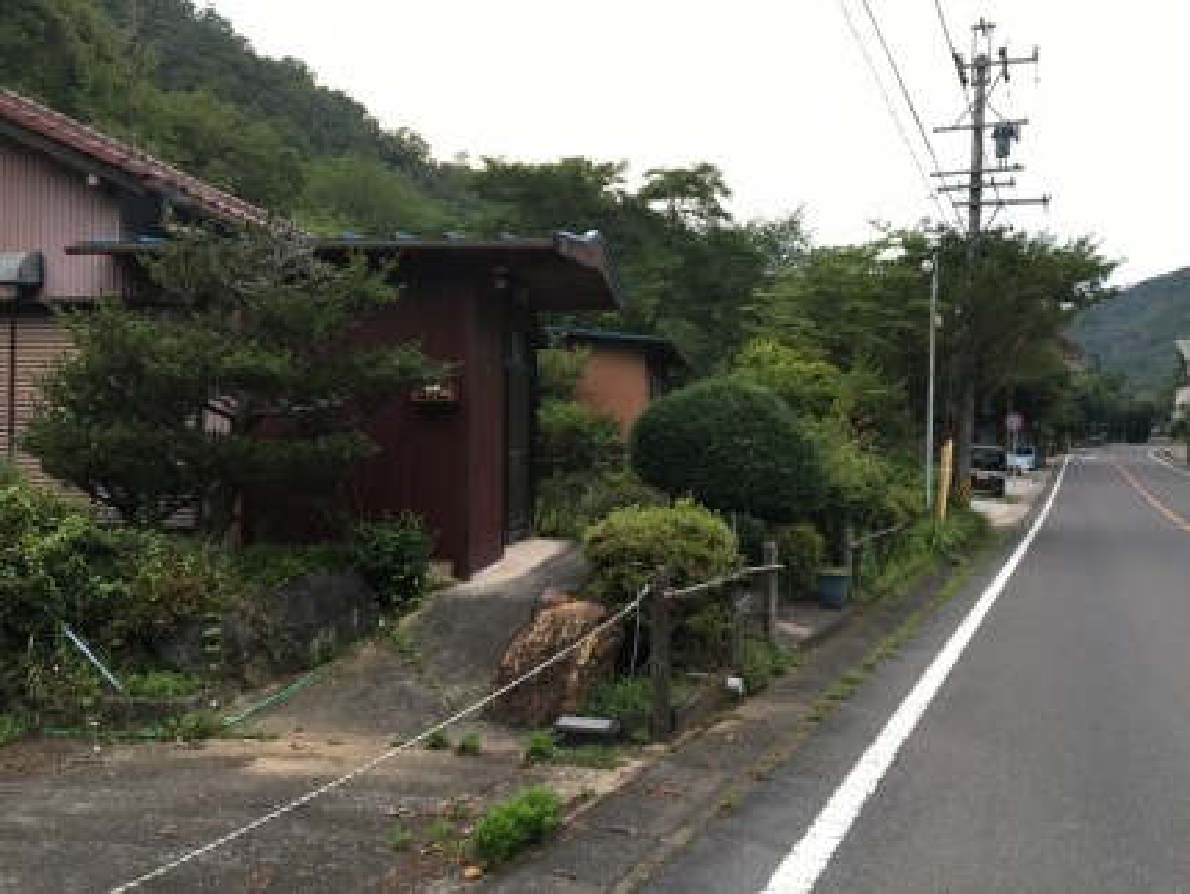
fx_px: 997
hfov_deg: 61.6
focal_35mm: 29
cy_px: 447
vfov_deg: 48.3
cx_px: 595
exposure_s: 1/30
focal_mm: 4.15
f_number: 2.2
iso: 40
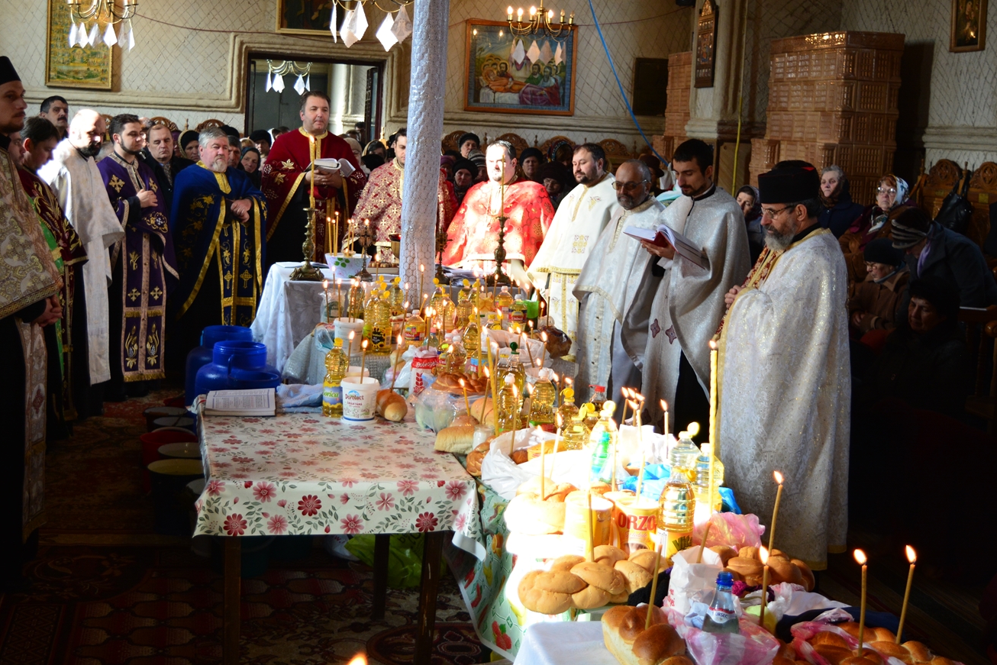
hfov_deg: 39.8
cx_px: 427
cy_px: 262
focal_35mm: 50
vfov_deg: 27.1
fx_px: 1374
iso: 640
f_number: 4
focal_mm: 27
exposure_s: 1/60
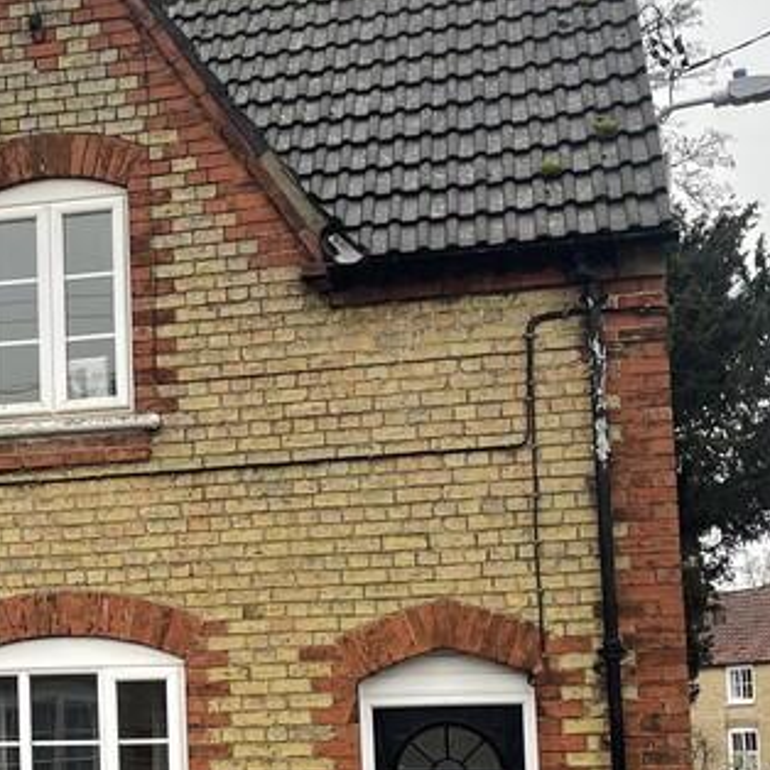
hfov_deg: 22.0
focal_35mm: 75
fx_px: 1887
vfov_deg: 22.9
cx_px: -47
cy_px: 566
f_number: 1.6
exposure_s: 1/226
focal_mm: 4.2
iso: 32
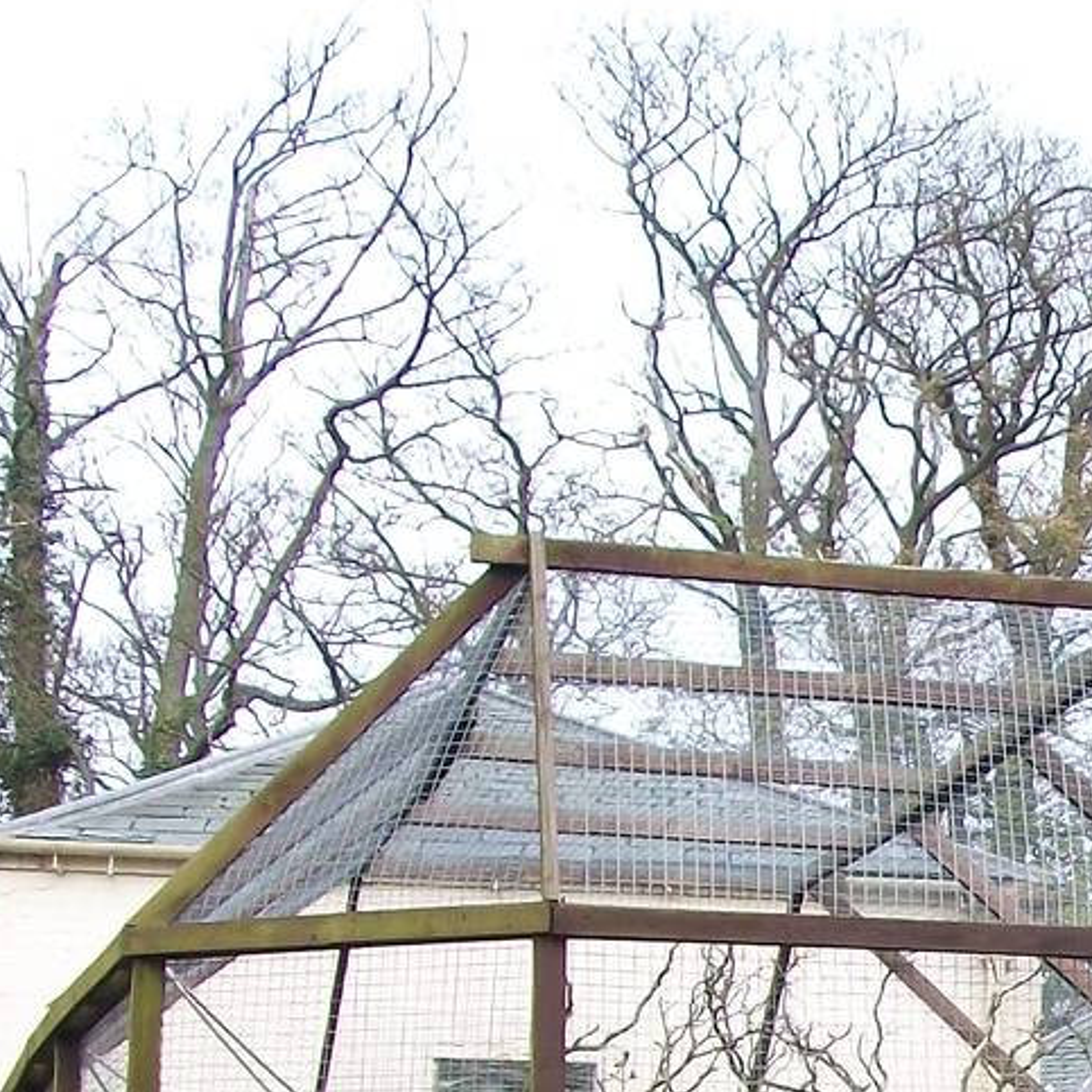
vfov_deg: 14.4
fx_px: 4176
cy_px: 1329
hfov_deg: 14.1
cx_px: 1535
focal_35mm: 117
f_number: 3.2
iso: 80
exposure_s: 1/250
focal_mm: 7.1
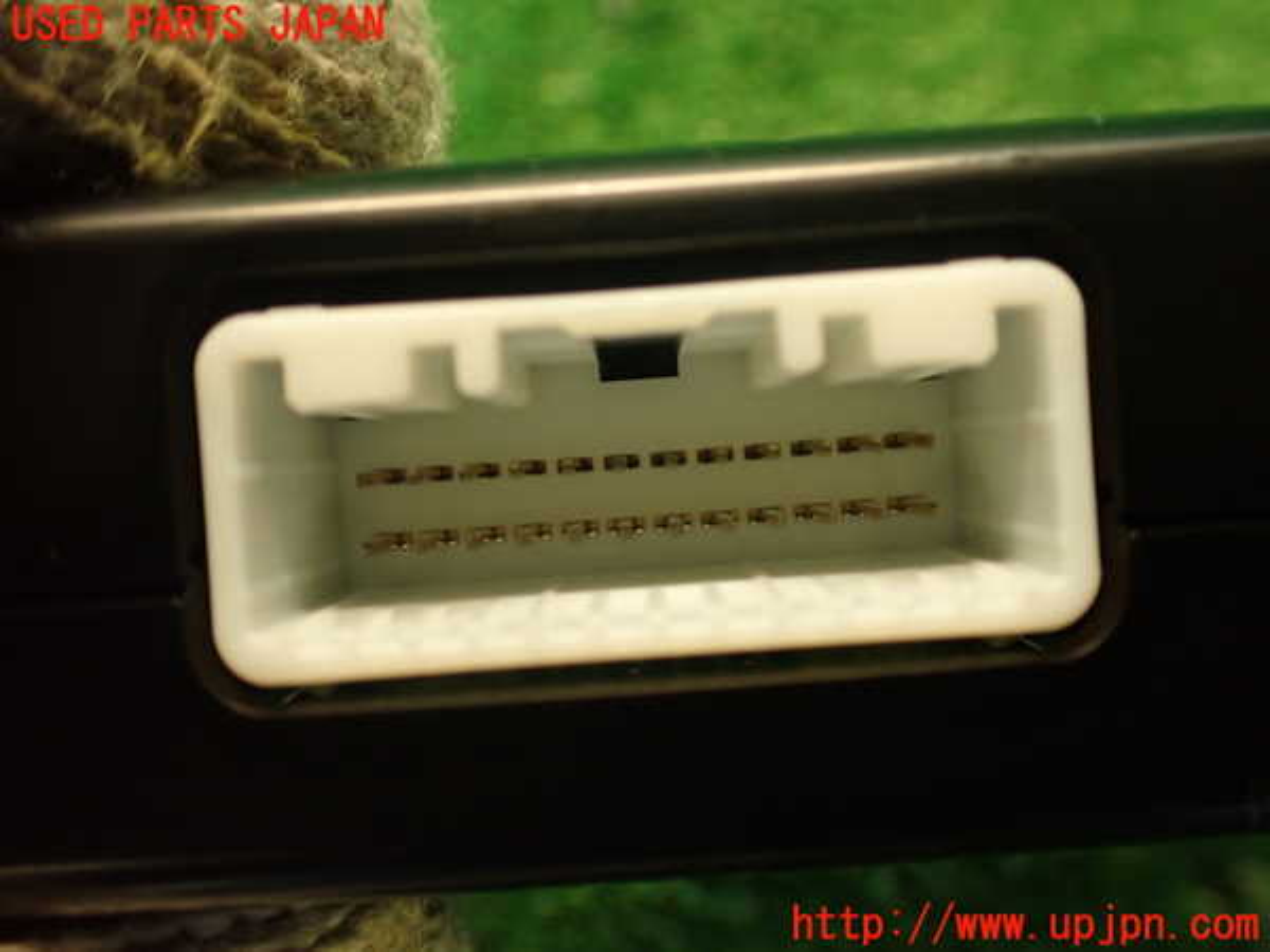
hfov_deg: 56.8
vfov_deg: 44.2
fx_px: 1174
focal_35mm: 32
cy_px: 476
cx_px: 635
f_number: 2.4
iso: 400
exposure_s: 1/30
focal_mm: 5.79
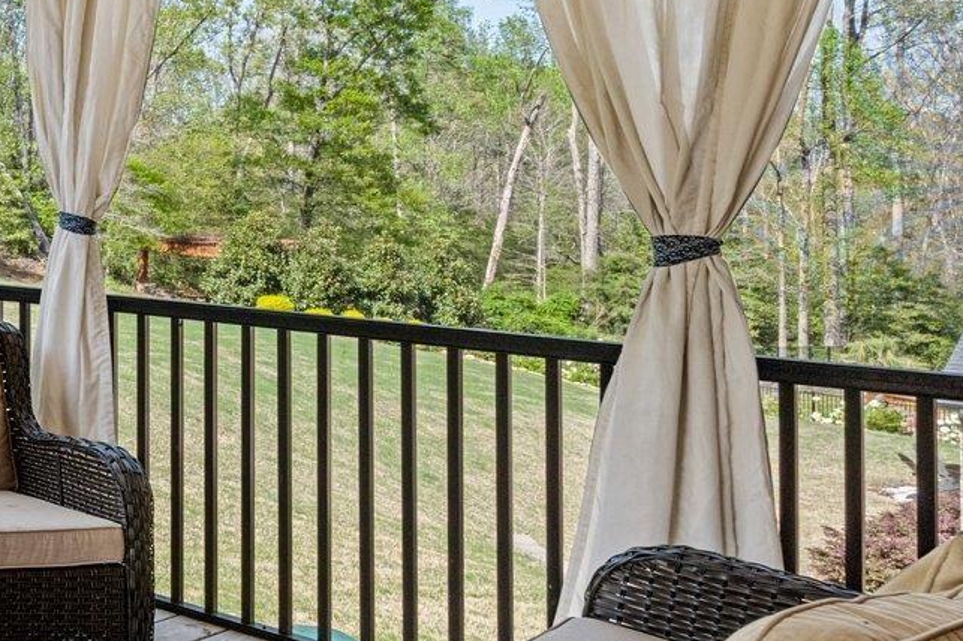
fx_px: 1363
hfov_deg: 26.0
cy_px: 140
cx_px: -548
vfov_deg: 26.0
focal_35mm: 51
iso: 320
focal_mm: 16
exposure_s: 1/50
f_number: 8
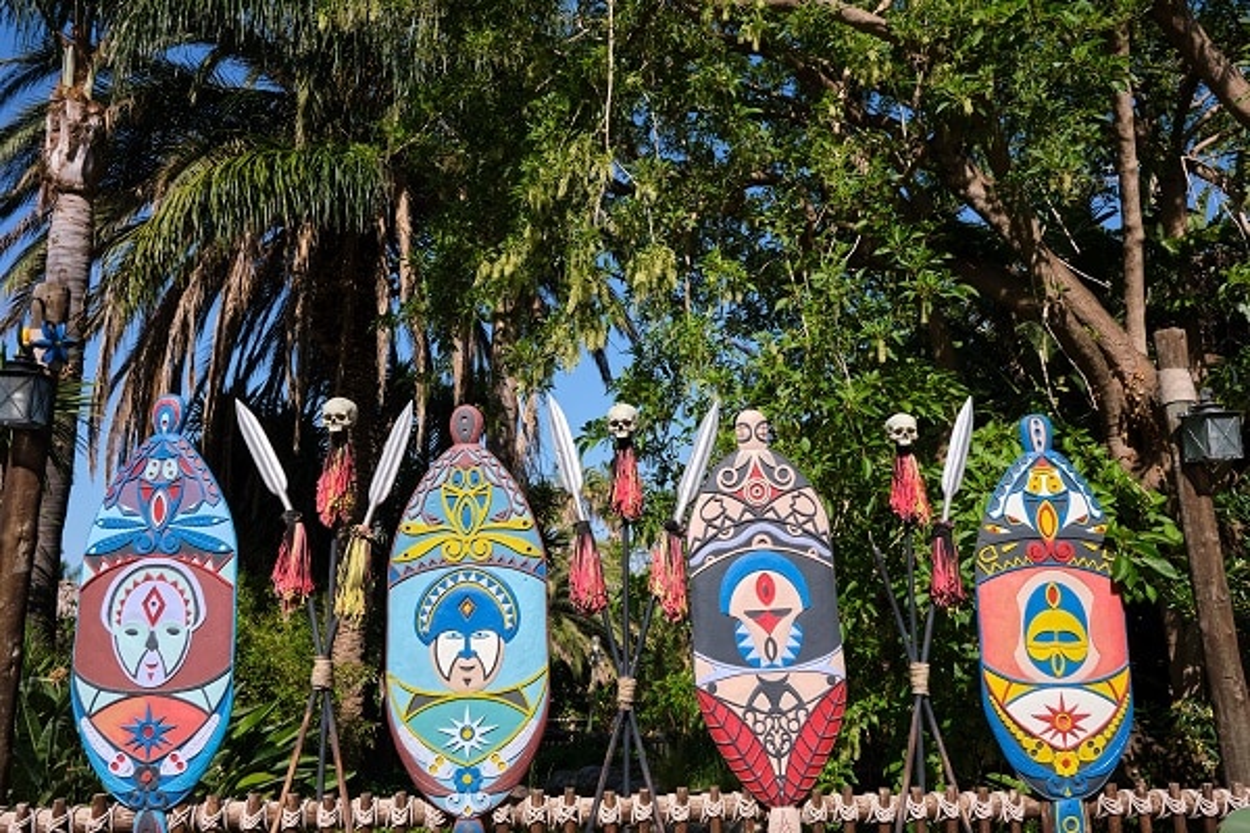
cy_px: 416
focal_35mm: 27
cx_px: 625
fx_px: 937
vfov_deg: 47.9
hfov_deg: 67.4
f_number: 8
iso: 320
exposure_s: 1/500
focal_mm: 18
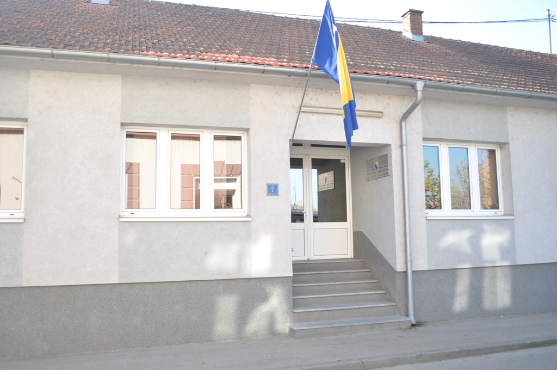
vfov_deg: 43.5
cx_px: 278
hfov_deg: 62.0
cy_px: 185
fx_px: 464
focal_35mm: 30
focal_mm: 20
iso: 200
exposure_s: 1/200
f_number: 7.1
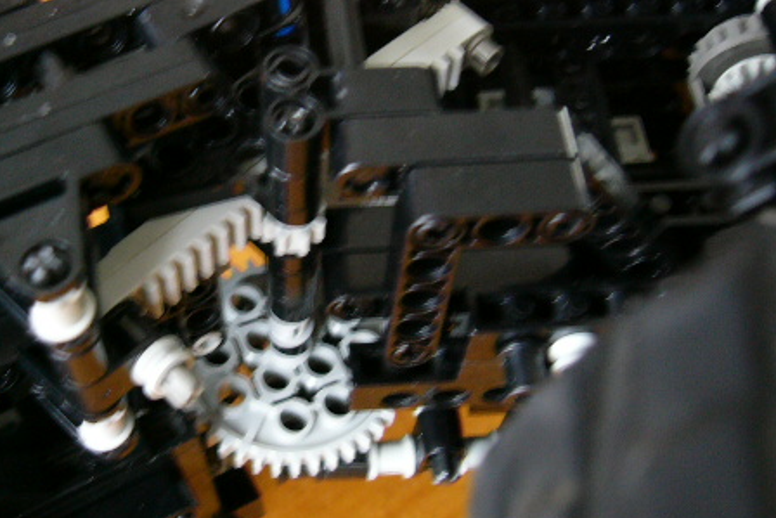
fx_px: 1121
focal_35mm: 52
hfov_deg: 37.6
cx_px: 239
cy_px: 249
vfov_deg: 26.0
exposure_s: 1/8
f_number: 2.8
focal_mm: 5.8
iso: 200
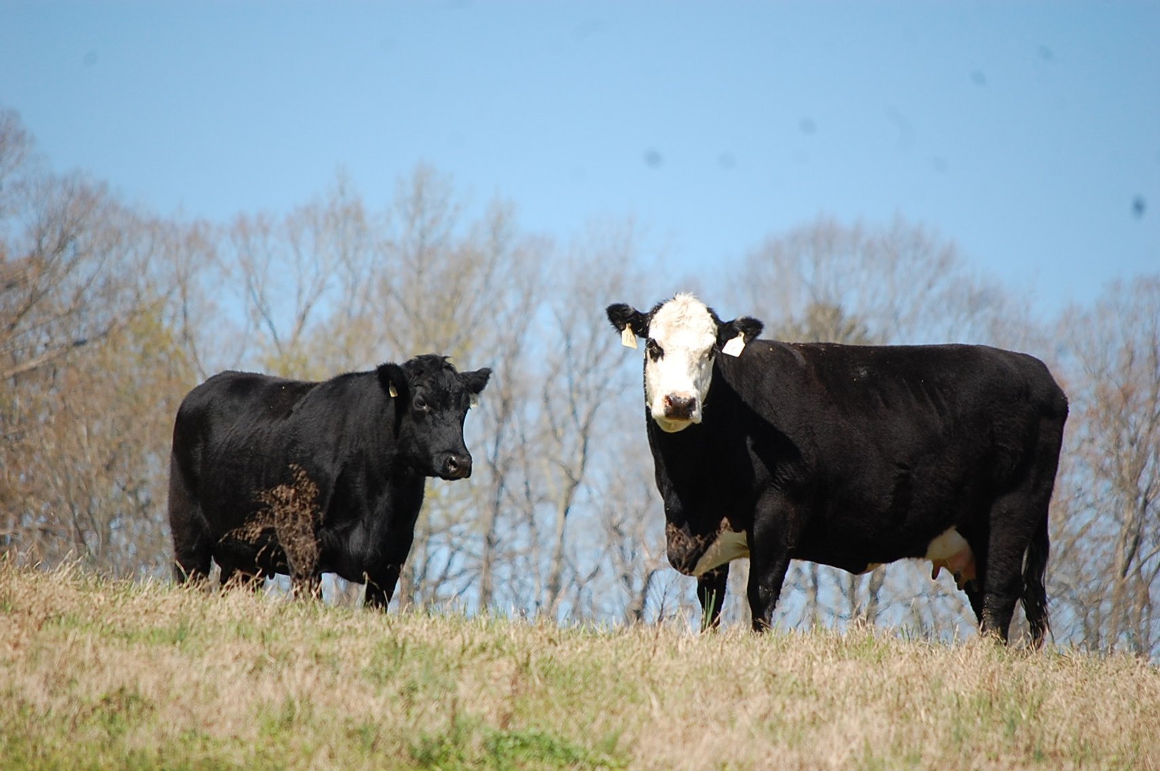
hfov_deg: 6.9
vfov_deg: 4.6
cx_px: 580
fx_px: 9658
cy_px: 386
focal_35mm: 300
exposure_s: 1/1250
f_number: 5.6
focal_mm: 200
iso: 400
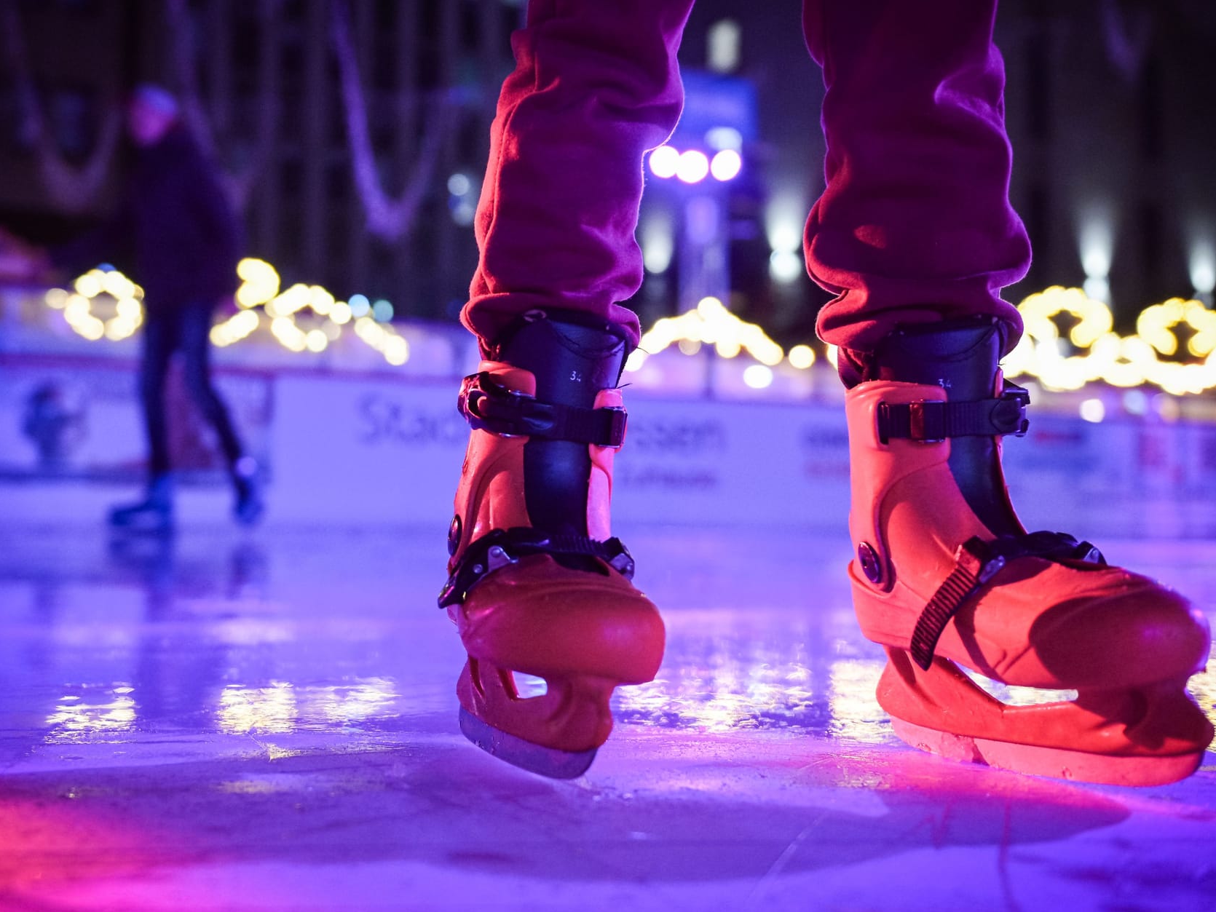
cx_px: 592
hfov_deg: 44.8
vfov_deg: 34.4
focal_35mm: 42
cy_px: 453
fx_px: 1476
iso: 3200
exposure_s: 1/160
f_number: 2.8
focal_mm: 38
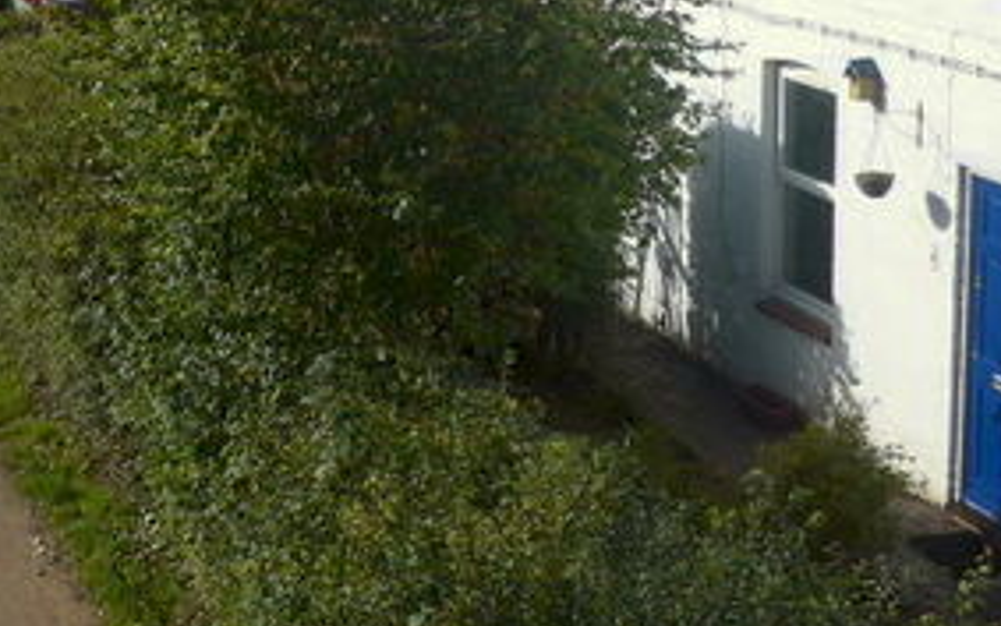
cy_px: 16
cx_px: 329
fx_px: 2074
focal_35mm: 76
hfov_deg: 27.0
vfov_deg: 16.8
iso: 80
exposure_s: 1/1600
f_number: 2.8
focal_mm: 6
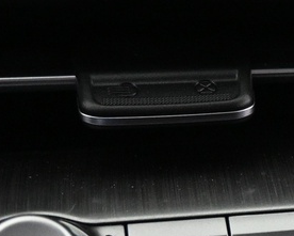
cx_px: 511
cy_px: 312
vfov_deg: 11.4
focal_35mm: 132
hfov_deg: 13.3
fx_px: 1149
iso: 1600
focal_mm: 16
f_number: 3.5
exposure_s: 1/40
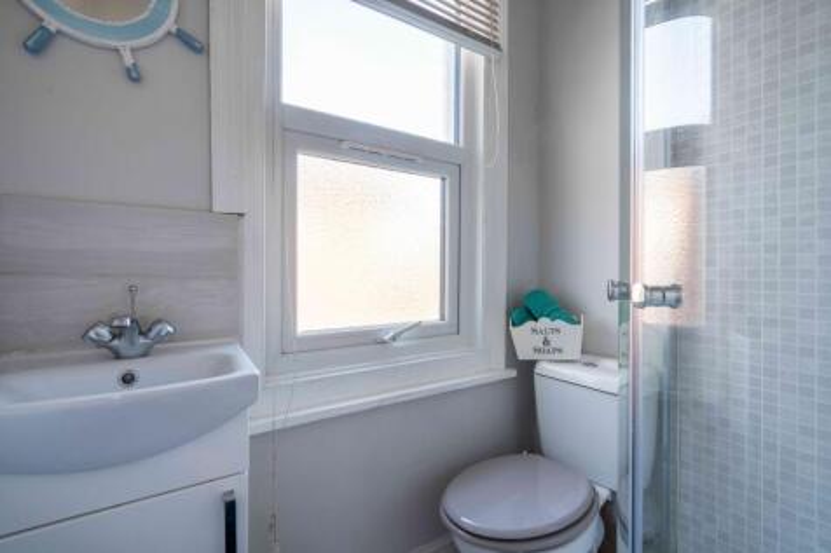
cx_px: 416
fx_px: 369
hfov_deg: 96.8
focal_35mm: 16
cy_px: 276
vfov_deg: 73.7
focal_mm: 16
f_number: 13
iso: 320
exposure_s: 1/25
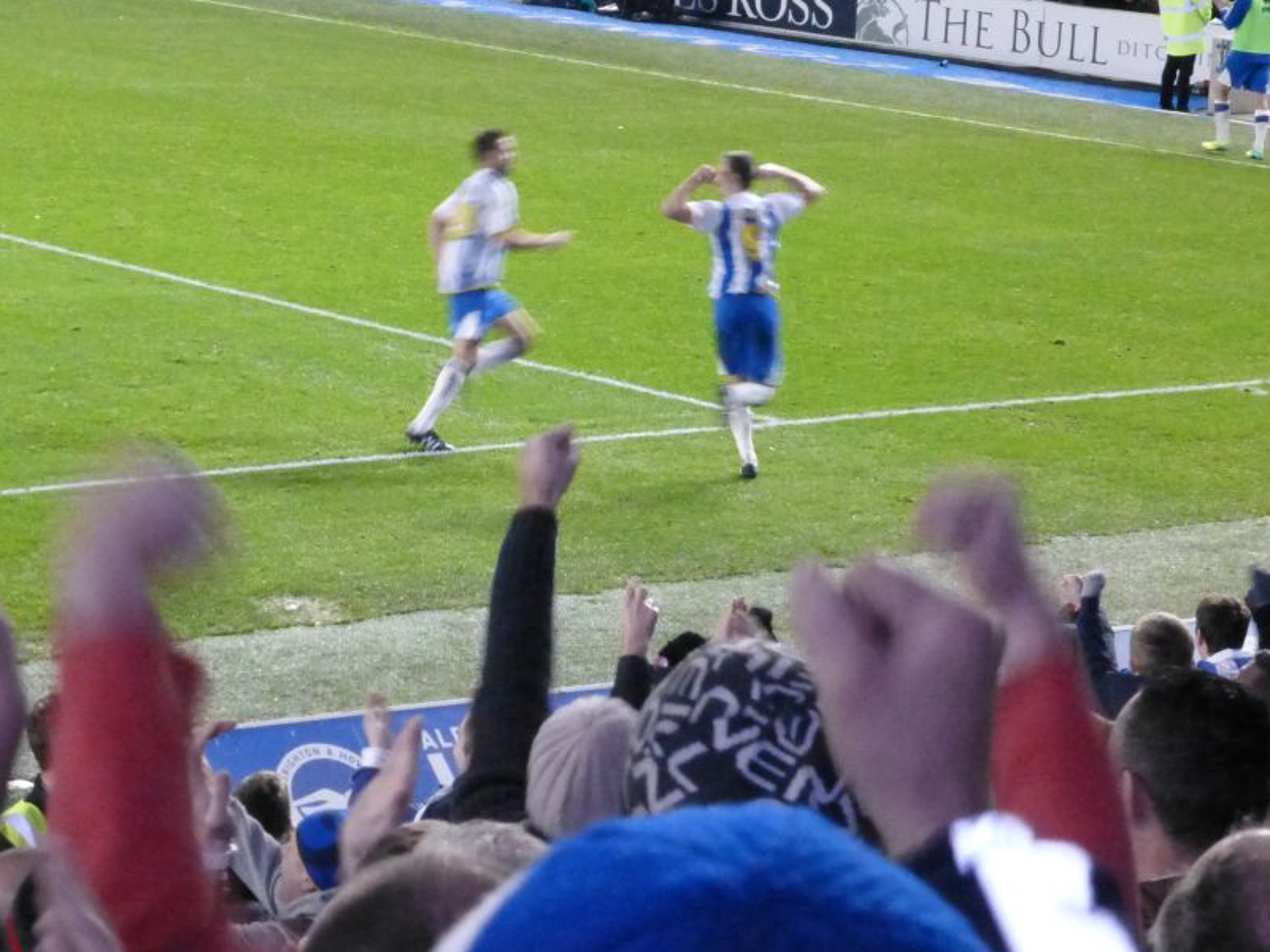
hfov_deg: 14.6
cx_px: 554
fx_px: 4953
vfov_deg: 11.0
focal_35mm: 135
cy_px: 278
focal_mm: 16.1
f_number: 5.2
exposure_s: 1/40
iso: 1600
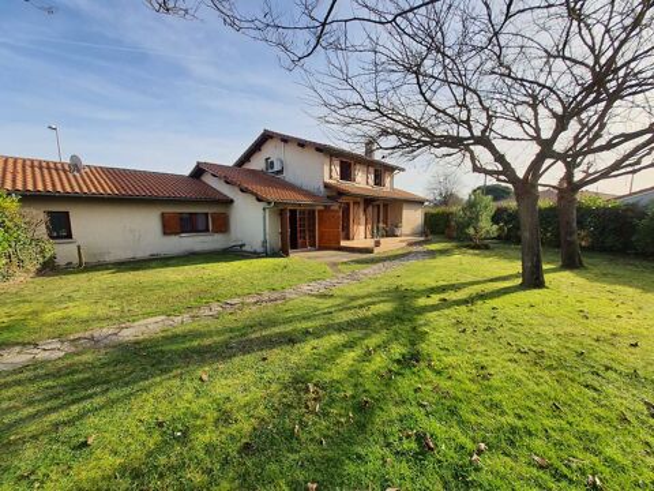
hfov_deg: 106.2
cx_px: 327
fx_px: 246
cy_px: 246
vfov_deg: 89.9
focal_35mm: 13
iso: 50
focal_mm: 1.74
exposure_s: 1/824
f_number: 2.2
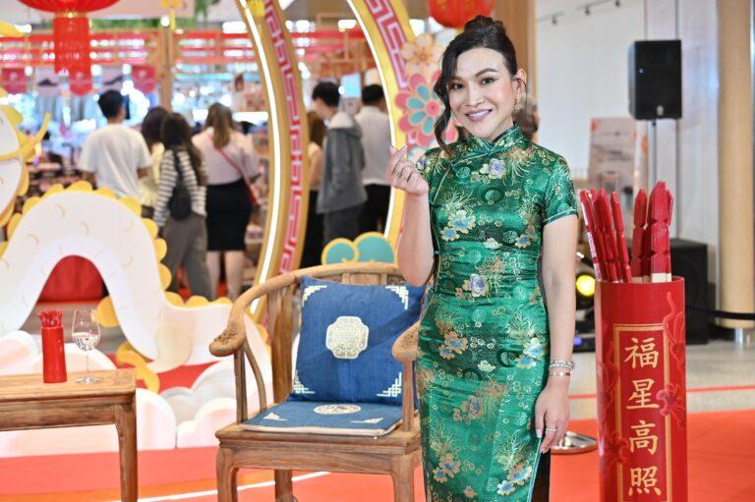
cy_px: 251
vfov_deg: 20.9
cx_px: 378
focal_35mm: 65
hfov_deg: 31.0
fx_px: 1362
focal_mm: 65
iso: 1600
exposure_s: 1/200
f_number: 4
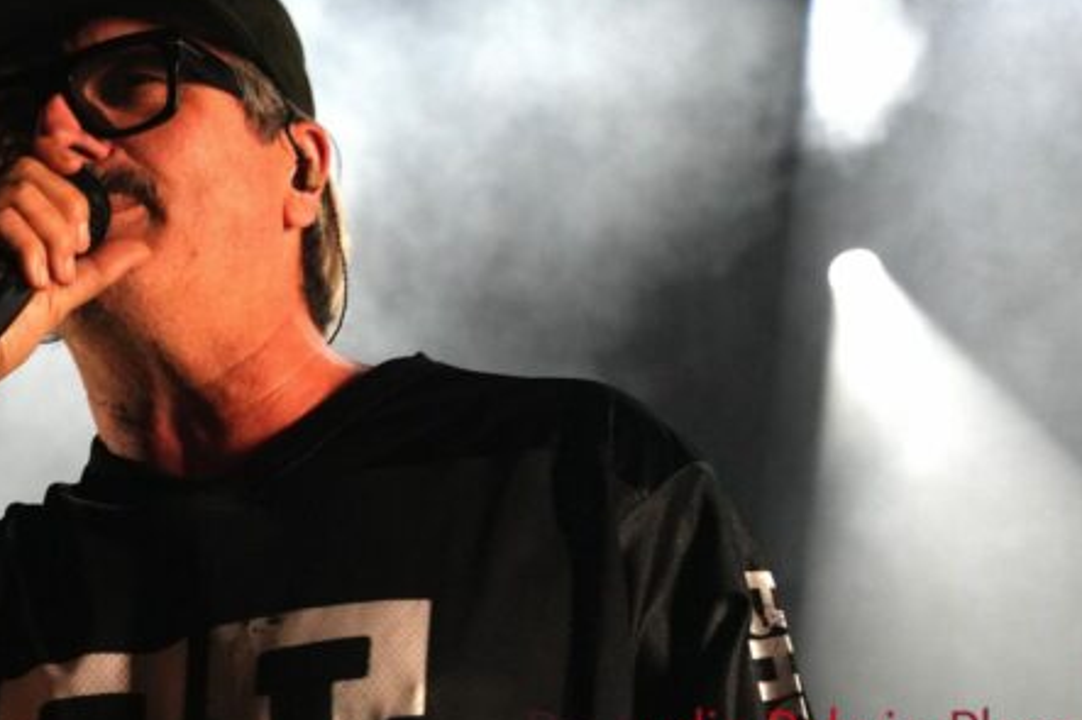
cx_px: 322
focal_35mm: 138
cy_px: 364
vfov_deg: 9.9
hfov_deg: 14.8
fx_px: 4142
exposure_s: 1/160
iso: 2500
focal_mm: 53
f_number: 4.5
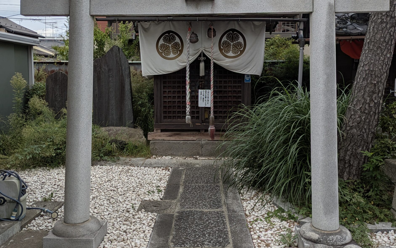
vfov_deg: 35.2
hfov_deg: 54.0
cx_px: 195
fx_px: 389
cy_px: 97
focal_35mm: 36
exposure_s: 1/2841
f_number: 1.89
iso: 51
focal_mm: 5.43
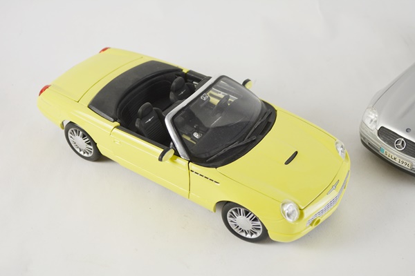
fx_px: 622
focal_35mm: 54
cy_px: 138
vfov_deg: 25.1
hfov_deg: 36.9
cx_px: 208
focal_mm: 36
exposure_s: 1/125
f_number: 5.6
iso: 280
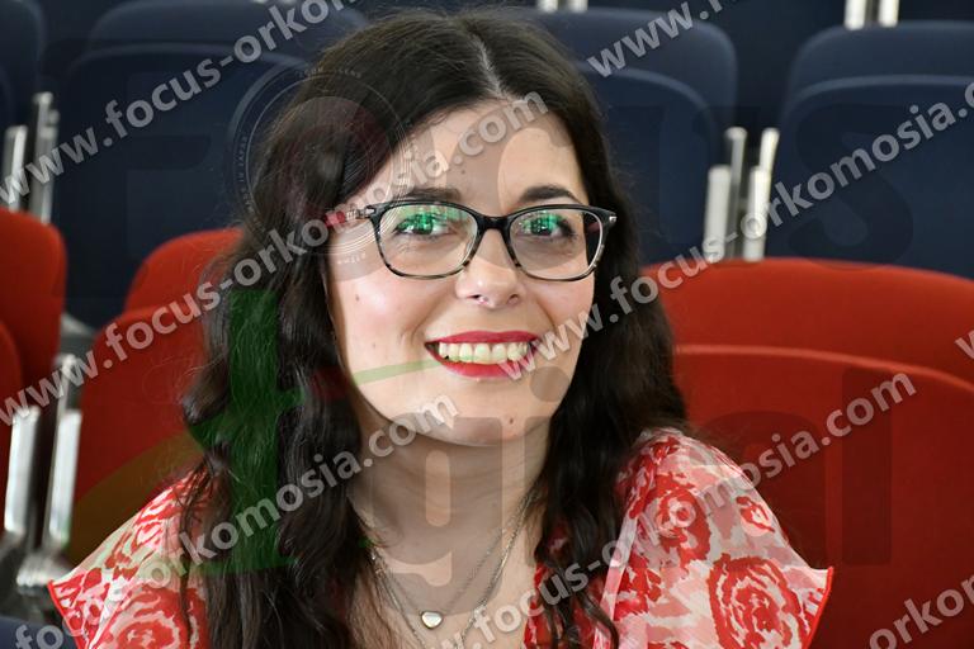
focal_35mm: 93
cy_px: 324
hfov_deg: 21.9
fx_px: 2516
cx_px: 487
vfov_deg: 14.7
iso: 7200
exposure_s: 1/125
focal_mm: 62
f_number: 6.3
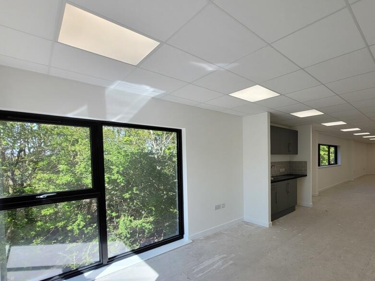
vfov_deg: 74.3
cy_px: 161
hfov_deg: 88.6
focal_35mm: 17
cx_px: 242
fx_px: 184
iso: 40
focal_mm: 1.74
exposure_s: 1/369
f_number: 2.2
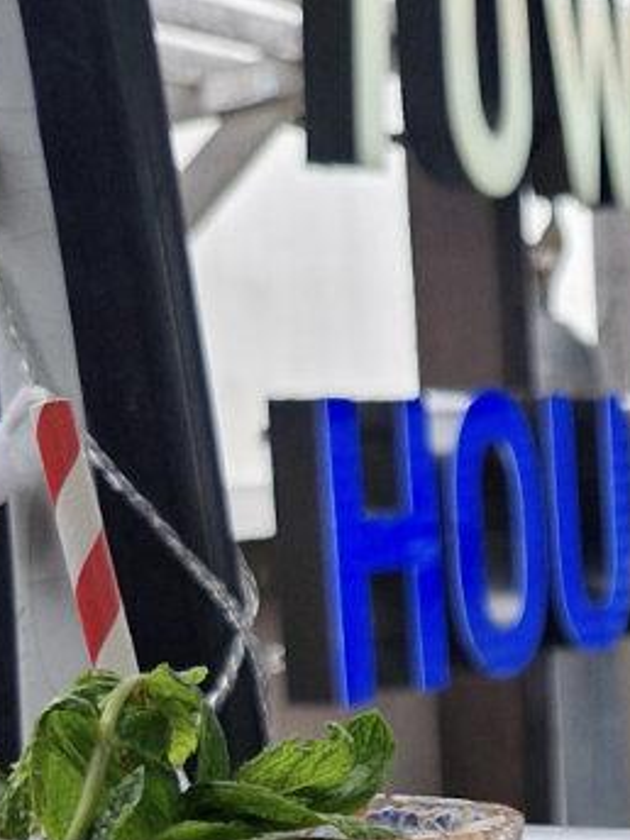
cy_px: 857
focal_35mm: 107
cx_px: 1155
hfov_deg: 12.6
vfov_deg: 17.9
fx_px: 2596
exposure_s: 1/180
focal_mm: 5.5
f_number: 1.8
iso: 64
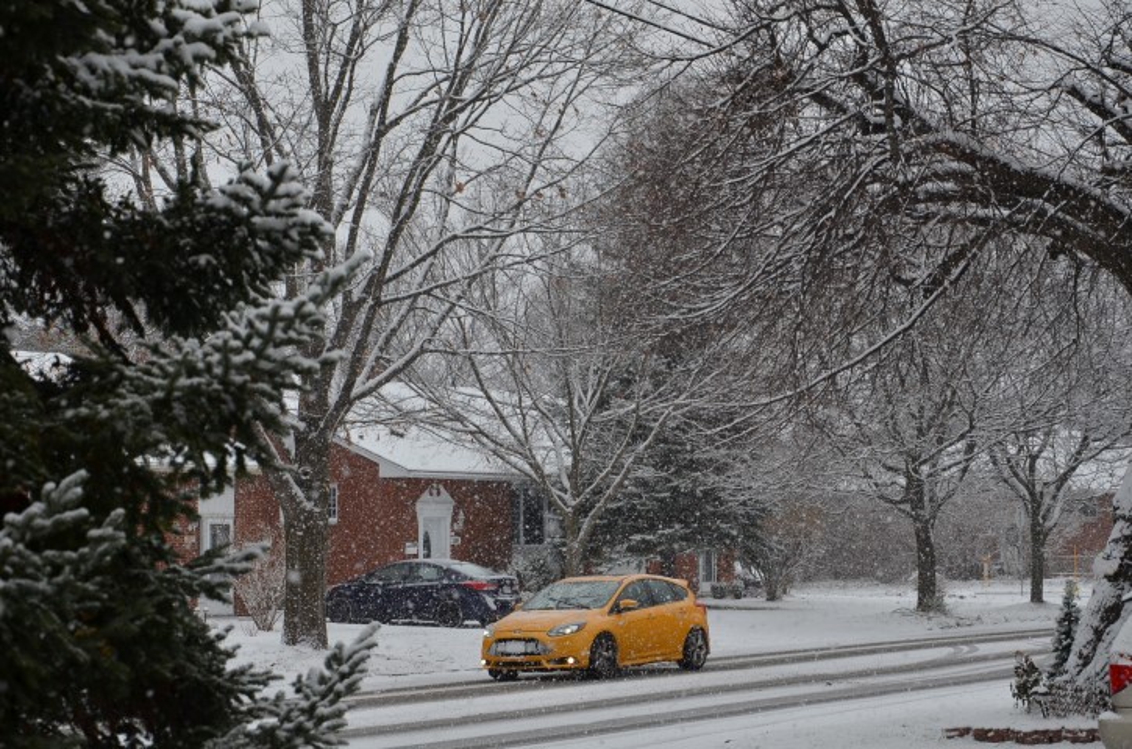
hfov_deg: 26.0
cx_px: 566
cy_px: 374
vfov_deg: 17.4
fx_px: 2447
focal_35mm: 78
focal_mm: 52
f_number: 7.1
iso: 500
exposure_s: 1/400
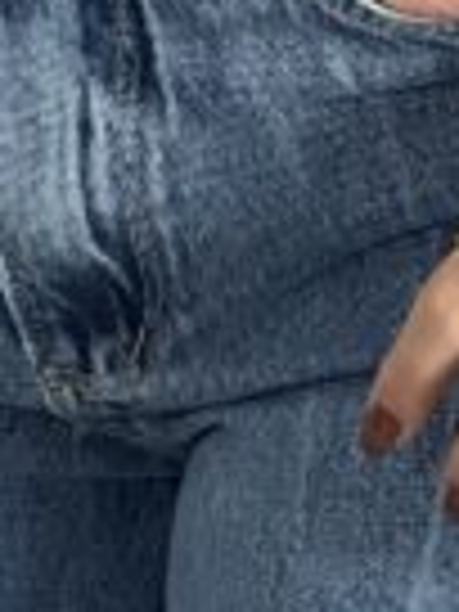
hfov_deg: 2.8
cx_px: 243
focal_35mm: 529
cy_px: 1420
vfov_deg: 3.7
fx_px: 9353
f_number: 2.8
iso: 125
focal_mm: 9
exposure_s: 1/120
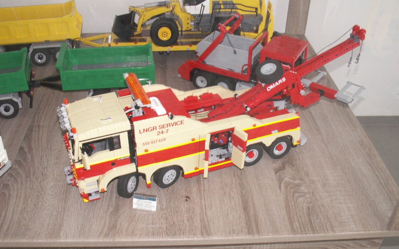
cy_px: 138
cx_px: 196
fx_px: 413
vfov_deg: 33.5
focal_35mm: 38
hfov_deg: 51.5
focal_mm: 5.86
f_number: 2.8
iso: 160
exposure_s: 1/125
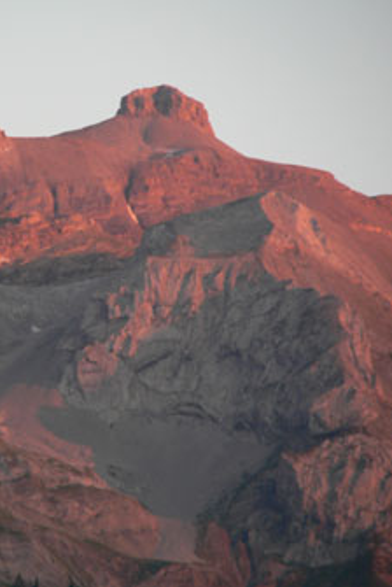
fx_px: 9828
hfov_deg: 2.3
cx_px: 14
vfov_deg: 3.4
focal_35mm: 603
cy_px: 293
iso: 80
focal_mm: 72
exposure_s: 1/60
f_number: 2.8
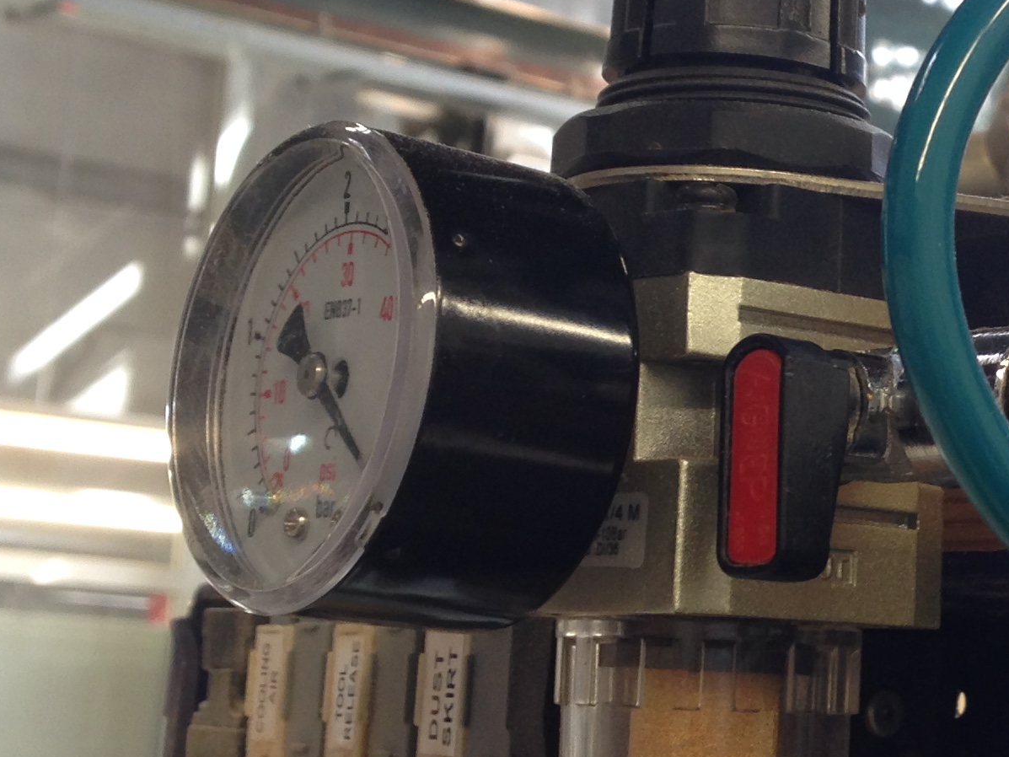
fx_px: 2624
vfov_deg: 16.4
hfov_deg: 21.1
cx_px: 979
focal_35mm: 90
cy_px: 405
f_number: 2.4
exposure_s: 1/30
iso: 50
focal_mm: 4.12
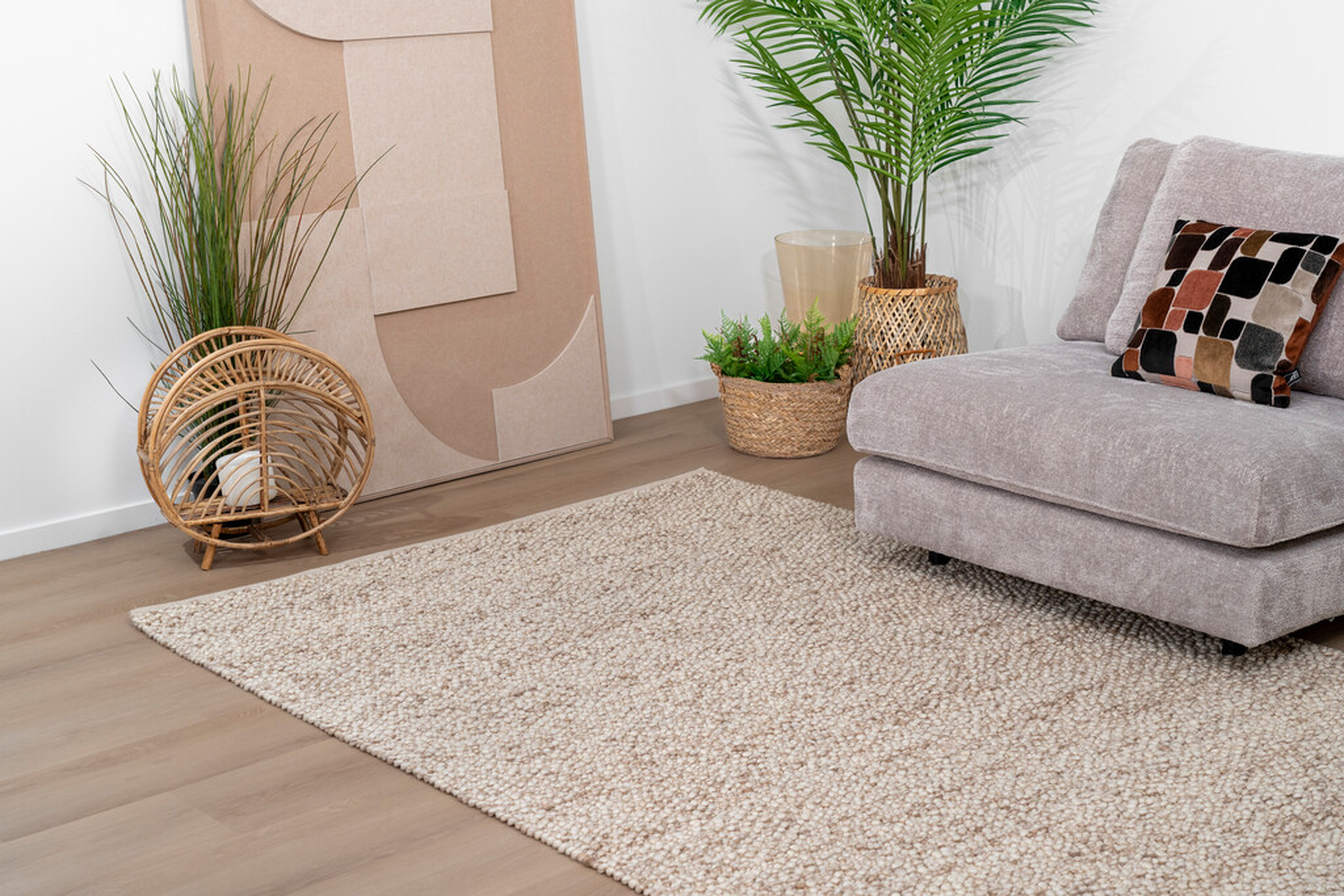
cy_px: 448
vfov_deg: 26.5
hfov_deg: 38.9
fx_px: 1904
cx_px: 672
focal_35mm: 51
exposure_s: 1/13
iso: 500
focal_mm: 51
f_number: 6.3
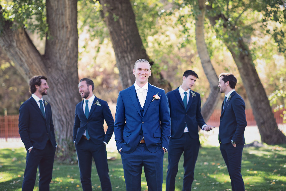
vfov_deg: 16.1
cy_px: 96
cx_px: 143
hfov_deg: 23.9
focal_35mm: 85
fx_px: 675
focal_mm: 85
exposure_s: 1/320
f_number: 2.5
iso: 200
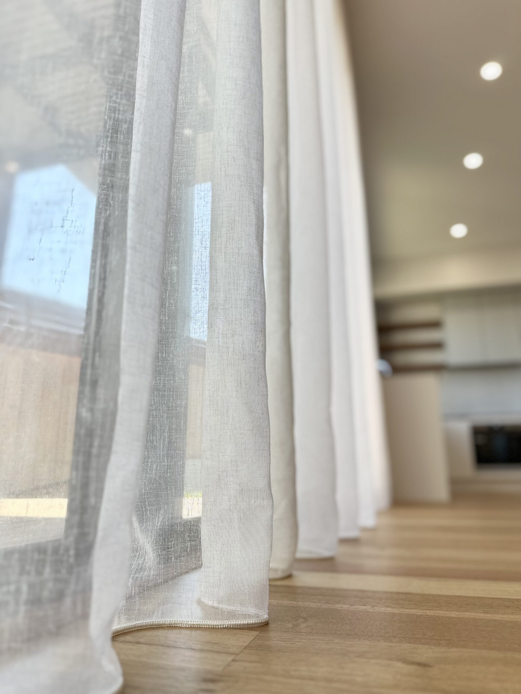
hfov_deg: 56.8
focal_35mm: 24
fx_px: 482
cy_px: 347
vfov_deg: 71.6
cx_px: 260
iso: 80
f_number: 1.78
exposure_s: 1/477
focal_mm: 6.86
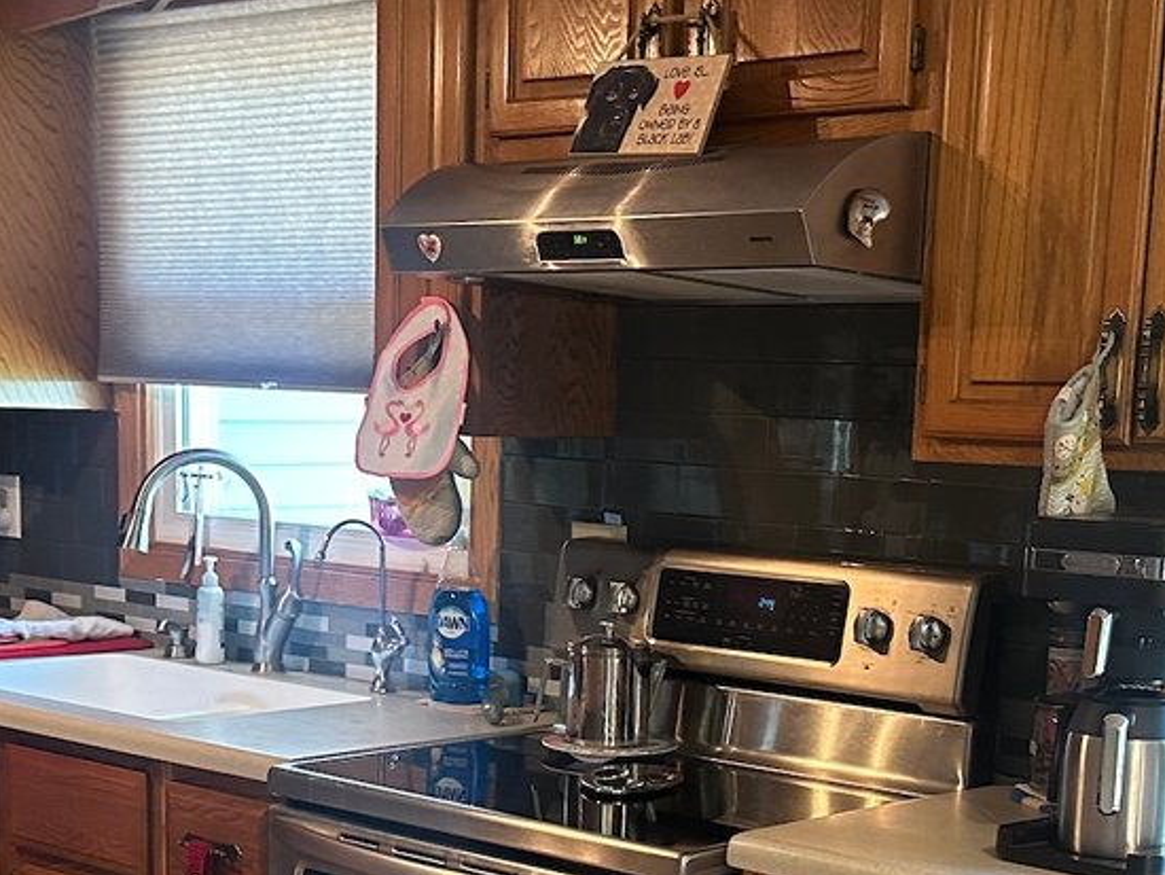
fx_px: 2222
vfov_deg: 21.8
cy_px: 791
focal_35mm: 66
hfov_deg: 29.4
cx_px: 581
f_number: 1.78
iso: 400
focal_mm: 6.86
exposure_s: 1/60
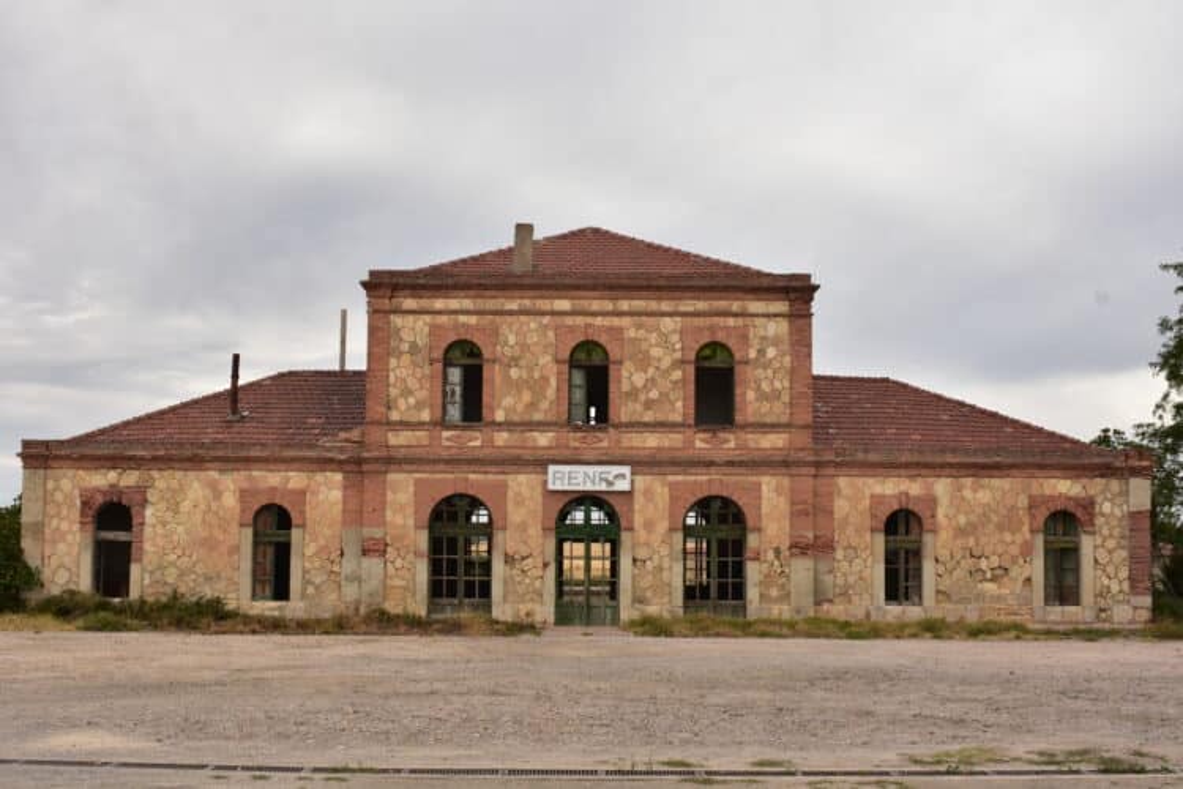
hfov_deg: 46.4
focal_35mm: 42
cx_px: 592
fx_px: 1380
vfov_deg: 31.9
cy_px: 394
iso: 100
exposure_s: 1/125
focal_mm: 28
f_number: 7.1
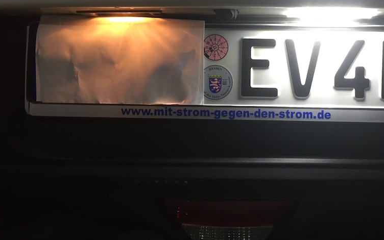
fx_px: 419
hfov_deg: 48.9
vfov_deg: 31.9
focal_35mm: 40
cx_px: 237
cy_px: 99
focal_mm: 4.15
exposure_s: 1/33
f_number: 2.2
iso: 125
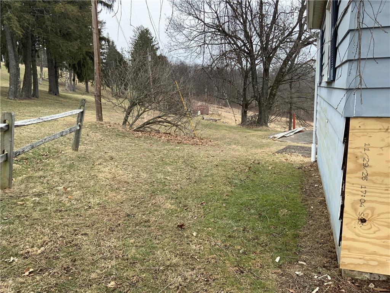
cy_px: 146
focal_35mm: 29
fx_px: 327
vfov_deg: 48.2
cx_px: 195
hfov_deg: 61.7
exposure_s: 1/216
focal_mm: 3
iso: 16
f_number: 1.8
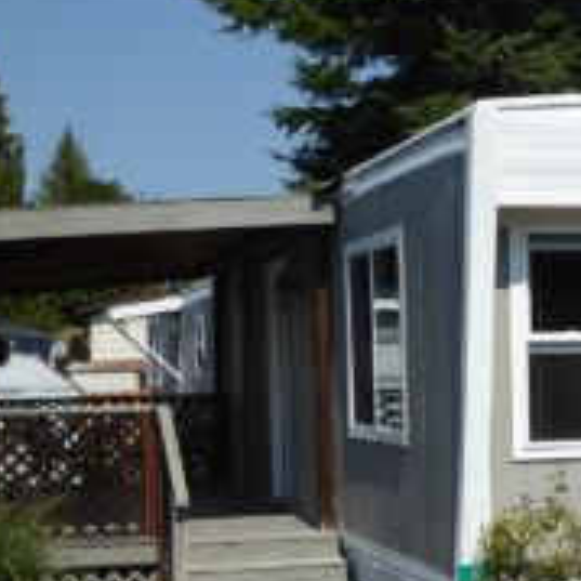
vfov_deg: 18.9
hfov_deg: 18.9
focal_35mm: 91
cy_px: 464
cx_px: 451
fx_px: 1728
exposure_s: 1/1300
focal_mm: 7.8
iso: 100
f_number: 3.9
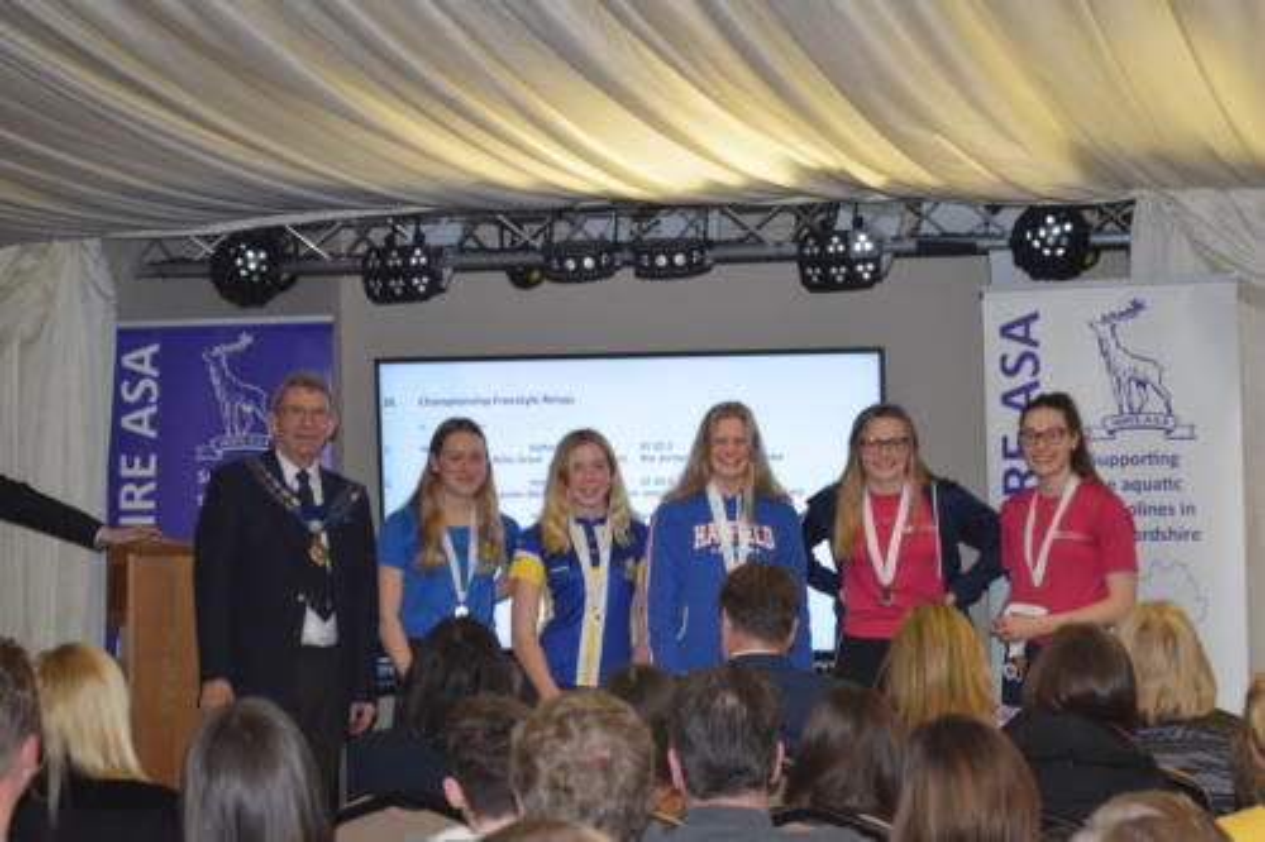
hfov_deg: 24.6
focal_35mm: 82
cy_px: 421
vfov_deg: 16.5
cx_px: 632
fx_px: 2898
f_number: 5.6
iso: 1800
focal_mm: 55
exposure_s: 1/60
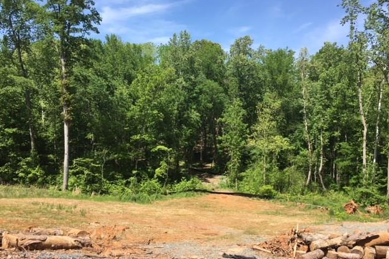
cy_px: 137
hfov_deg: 60.3
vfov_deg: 42.3
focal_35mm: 31
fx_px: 335
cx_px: 199
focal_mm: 4.15
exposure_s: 1/855
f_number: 2.2
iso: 25
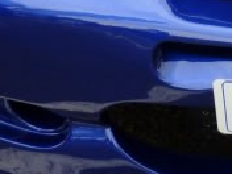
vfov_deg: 6.8
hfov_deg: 9.0
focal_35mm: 209
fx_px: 1401
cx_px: 431
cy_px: -206
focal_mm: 6.4
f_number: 3
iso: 80
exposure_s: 1/60
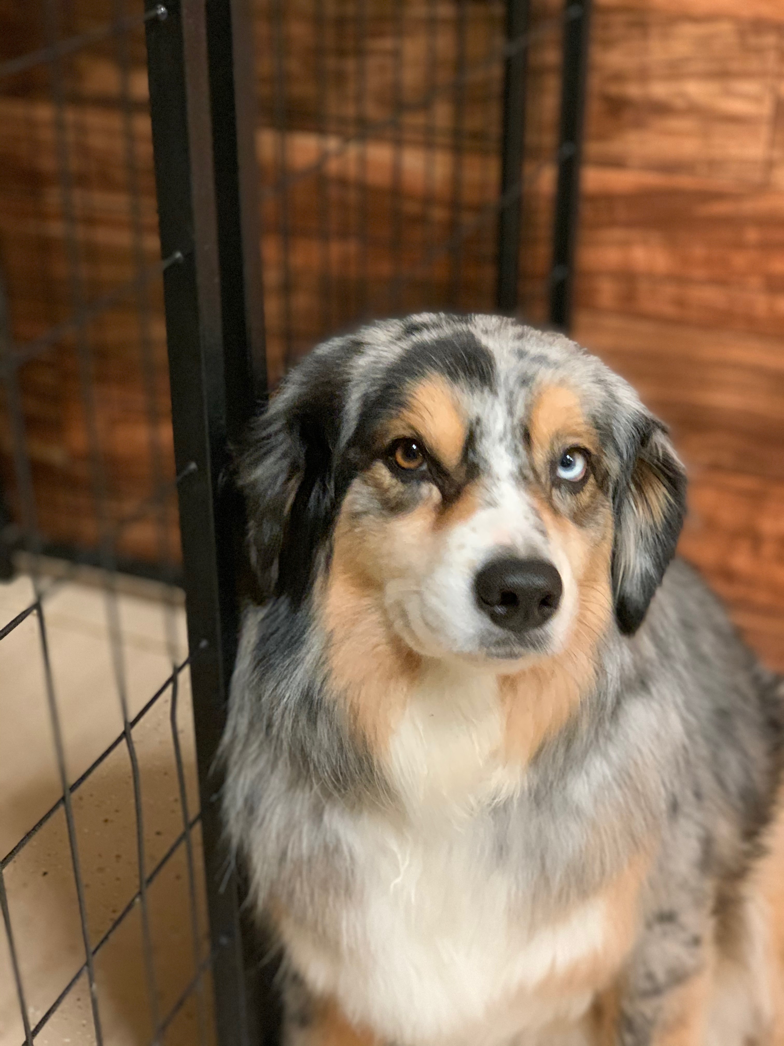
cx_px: 392
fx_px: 1570
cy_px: 523
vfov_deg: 36.8
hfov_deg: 28.0
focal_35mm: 52
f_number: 2.4
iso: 500
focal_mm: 6
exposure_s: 1/30
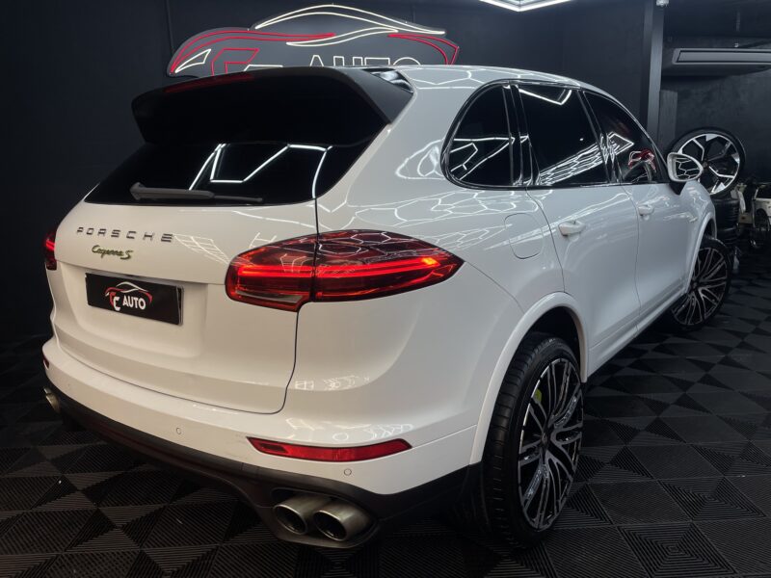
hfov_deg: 67.3
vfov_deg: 53.1
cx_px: 386
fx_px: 579
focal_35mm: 26
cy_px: 289
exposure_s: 1/212
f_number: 1.6
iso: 40
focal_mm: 4.2
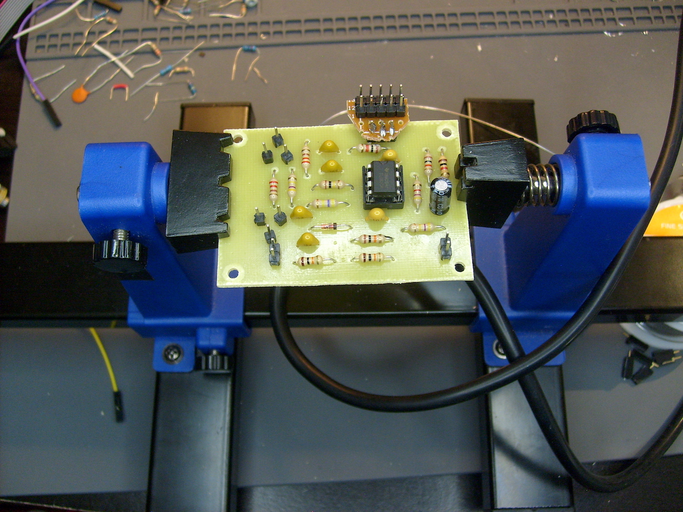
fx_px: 691
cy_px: 256
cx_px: 342
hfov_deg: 52.6
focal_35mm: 35
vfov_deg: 40.7
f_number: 2.8
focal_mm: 5.8
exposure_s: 1/90
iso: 100
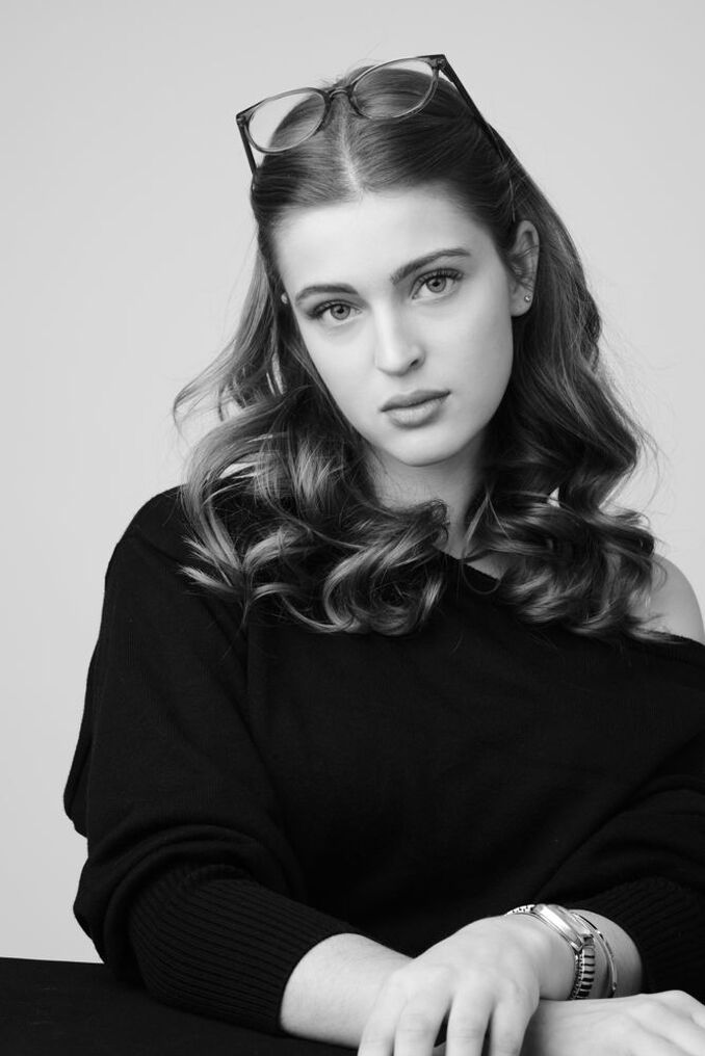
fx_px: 2466
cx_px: 352
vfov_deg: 24.2
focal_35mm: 84
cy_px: 528
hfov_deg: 16.3
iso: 160
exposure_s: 1/160
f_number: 8
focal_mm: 56
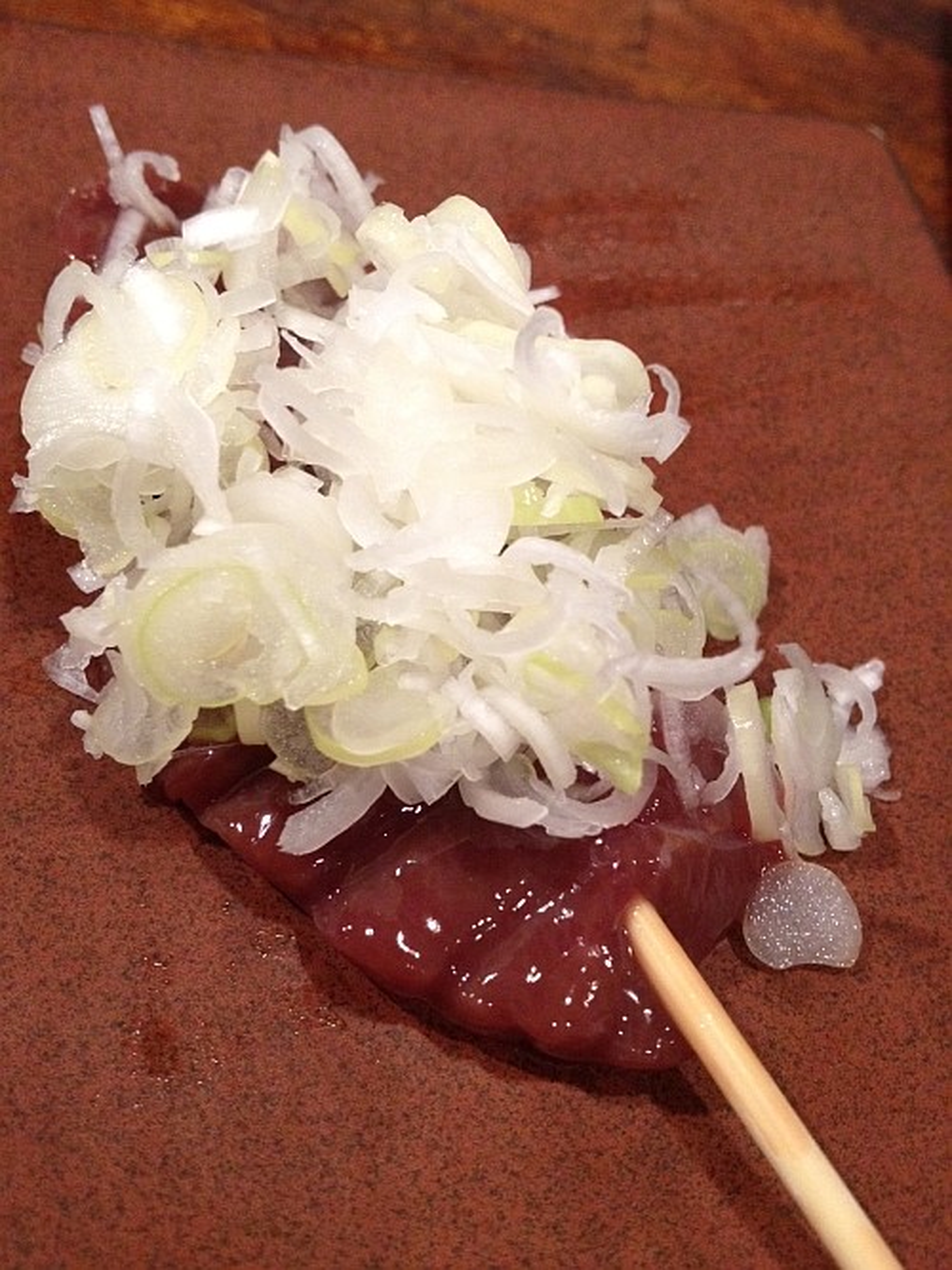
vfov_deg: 52.6
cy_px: 635
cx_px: 476
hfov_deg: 40.7
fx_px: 1284
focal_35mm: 35
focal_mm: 4.28
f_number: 2.4
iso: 320
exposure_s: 1/20
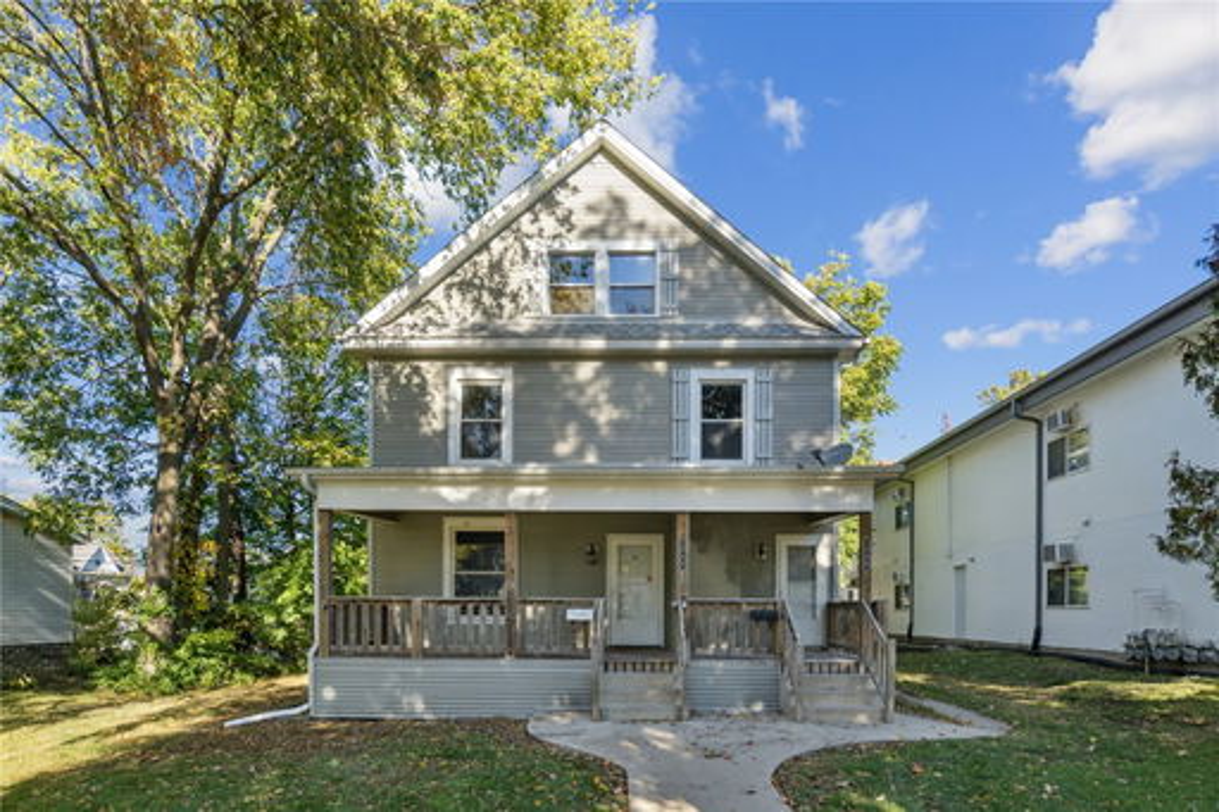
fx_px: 711
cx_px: 610
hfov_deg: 81.2
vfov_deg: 59.5
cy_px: 406
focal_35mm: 21
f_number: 9
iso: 500
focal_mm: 21
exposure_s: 1/400
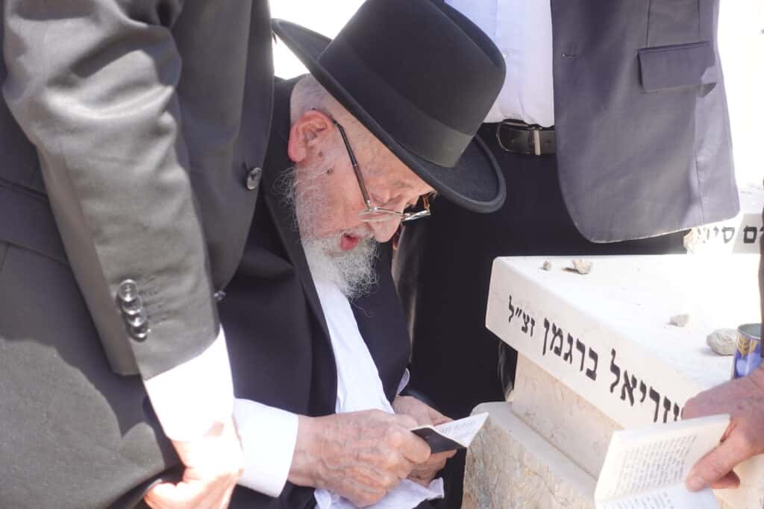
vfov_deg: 19.5
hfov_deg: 28.8
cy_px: 254
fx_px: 1486
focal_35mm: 70
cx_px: 382
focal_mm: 25.7
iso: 160
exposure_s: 1/125
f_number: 4
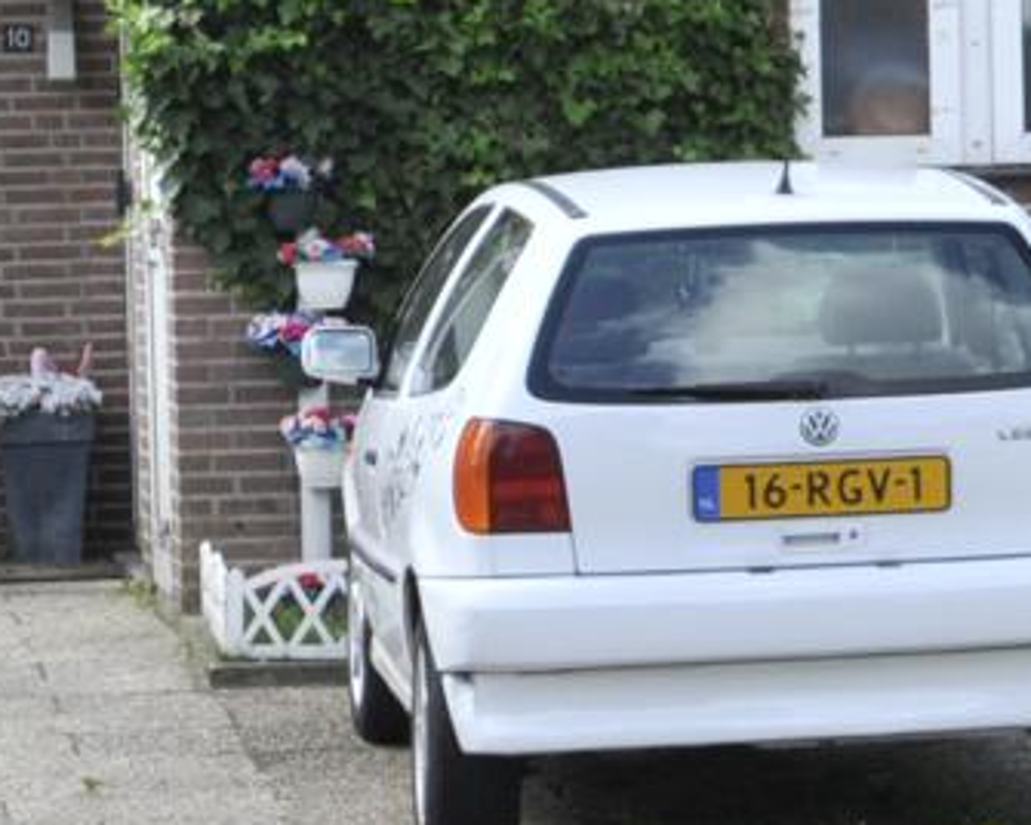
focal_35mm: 206
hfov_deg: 9.2
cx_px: 1360
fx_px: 6286
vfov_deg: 7.5
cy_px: 194
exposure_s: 1/400
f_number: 9
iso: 400
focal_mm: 24
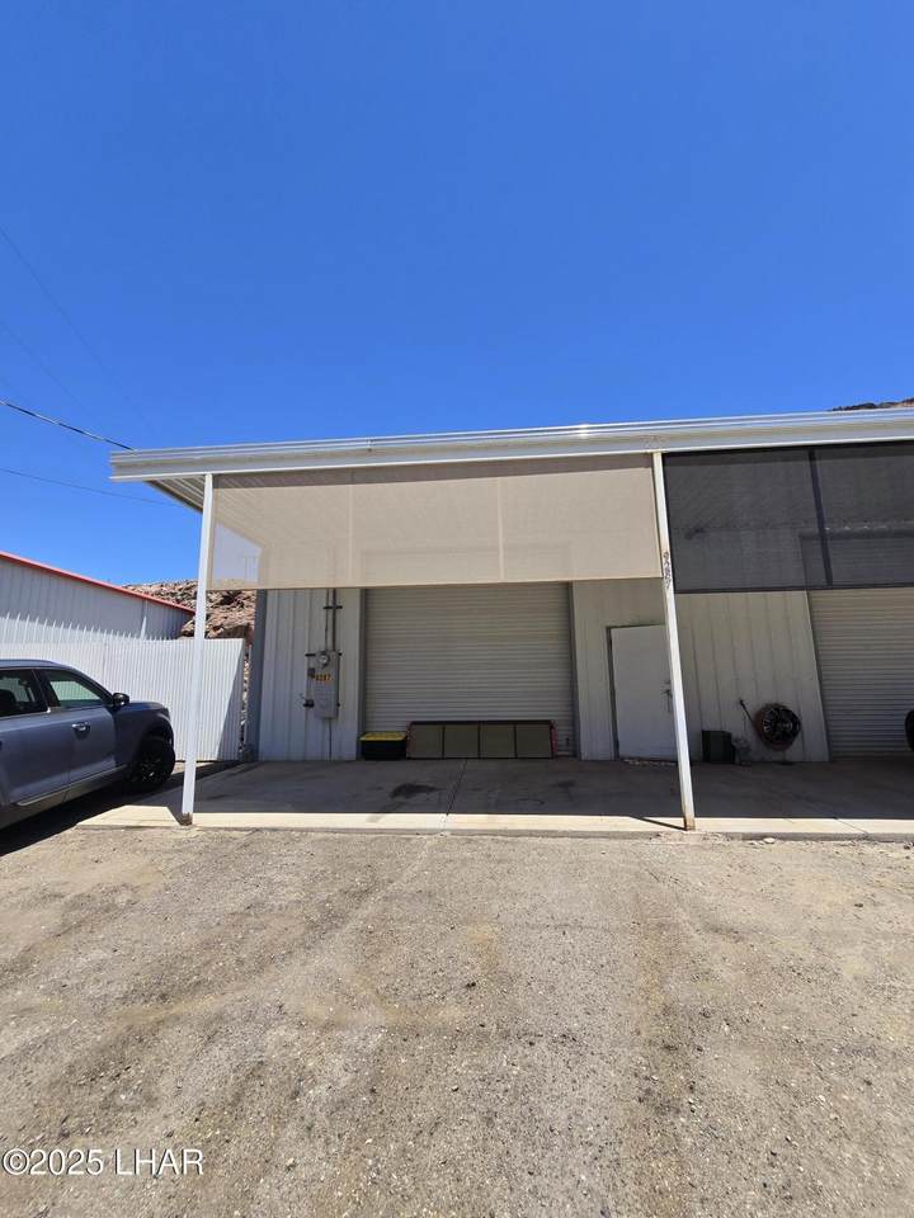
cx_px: 457
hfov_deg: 89.9
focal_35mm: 13
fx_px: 458
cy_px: 609
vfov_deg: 106.2
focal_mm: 2.2
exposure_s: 1/1899
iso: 50
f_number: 2.2
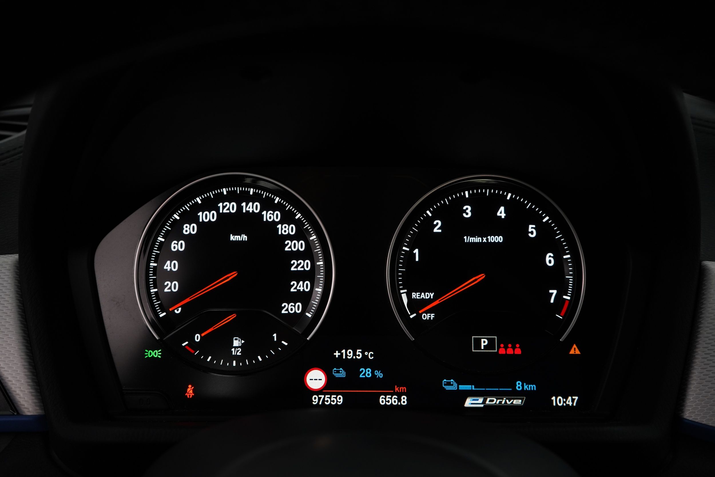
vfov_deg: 38.9
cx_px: 358
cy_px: 238
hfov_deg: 55.8
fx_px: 675
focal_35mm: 34
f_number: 5.6
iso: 800
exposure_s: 1/13
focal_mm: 34
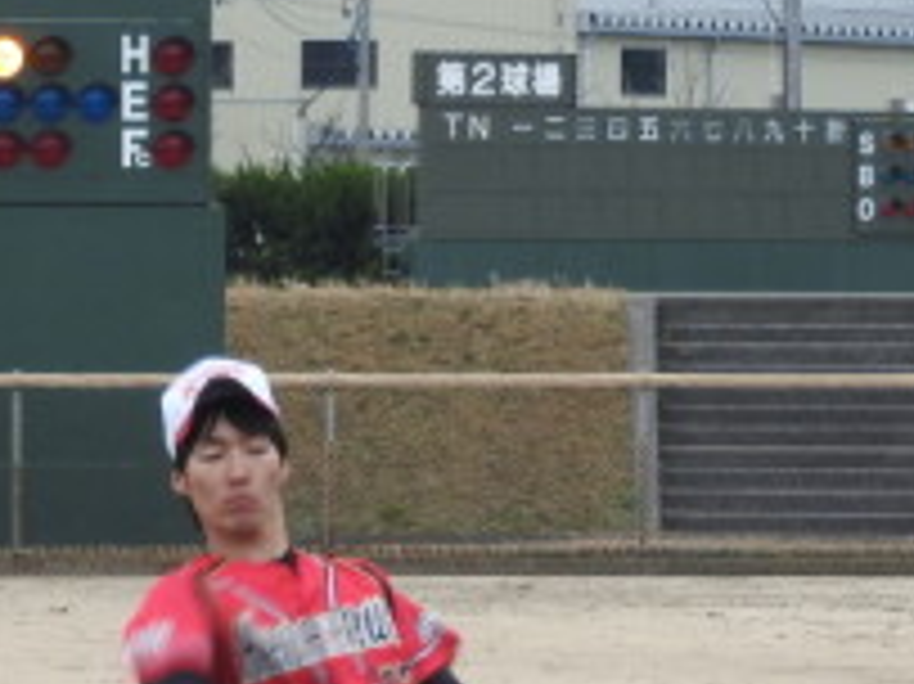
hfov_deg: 4.5
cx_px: 392
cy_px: 760
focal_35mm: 444
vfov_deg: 3.3
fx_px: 11716
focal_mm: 26.9
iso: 100
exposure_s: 1/60
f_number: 5.2
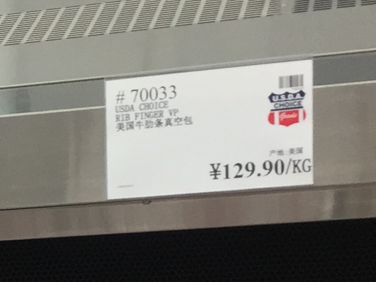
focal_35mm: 148
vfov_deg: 9.6
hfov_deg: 12.4
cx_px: -253
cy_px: 492
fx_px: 1608
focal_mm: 4.15
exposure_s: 1/100
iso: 50
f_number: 2.2
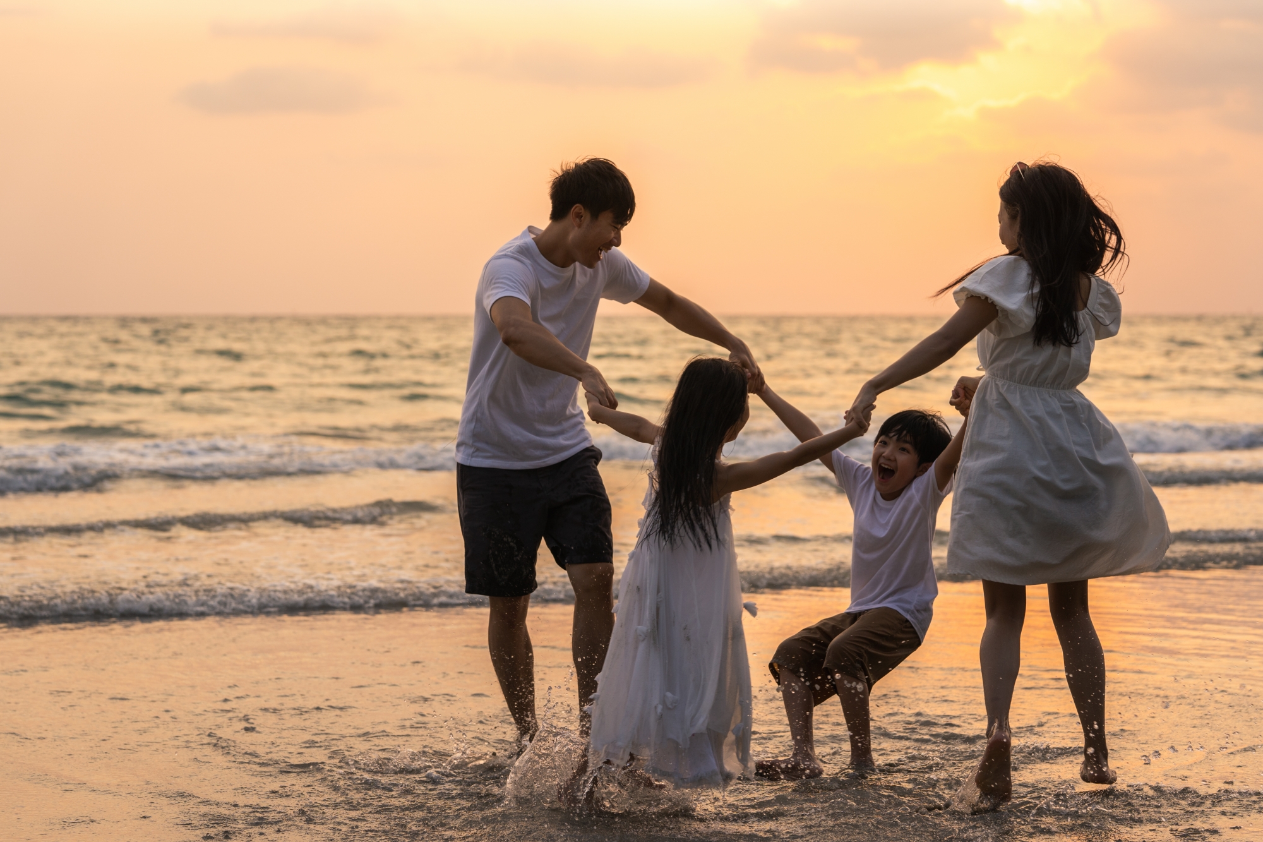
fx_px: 2982
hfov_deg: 23.9
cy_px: 421
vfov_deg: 16.1
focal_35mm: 85
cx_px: 632
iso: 320
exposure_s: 1/640
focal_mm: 85
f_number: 4
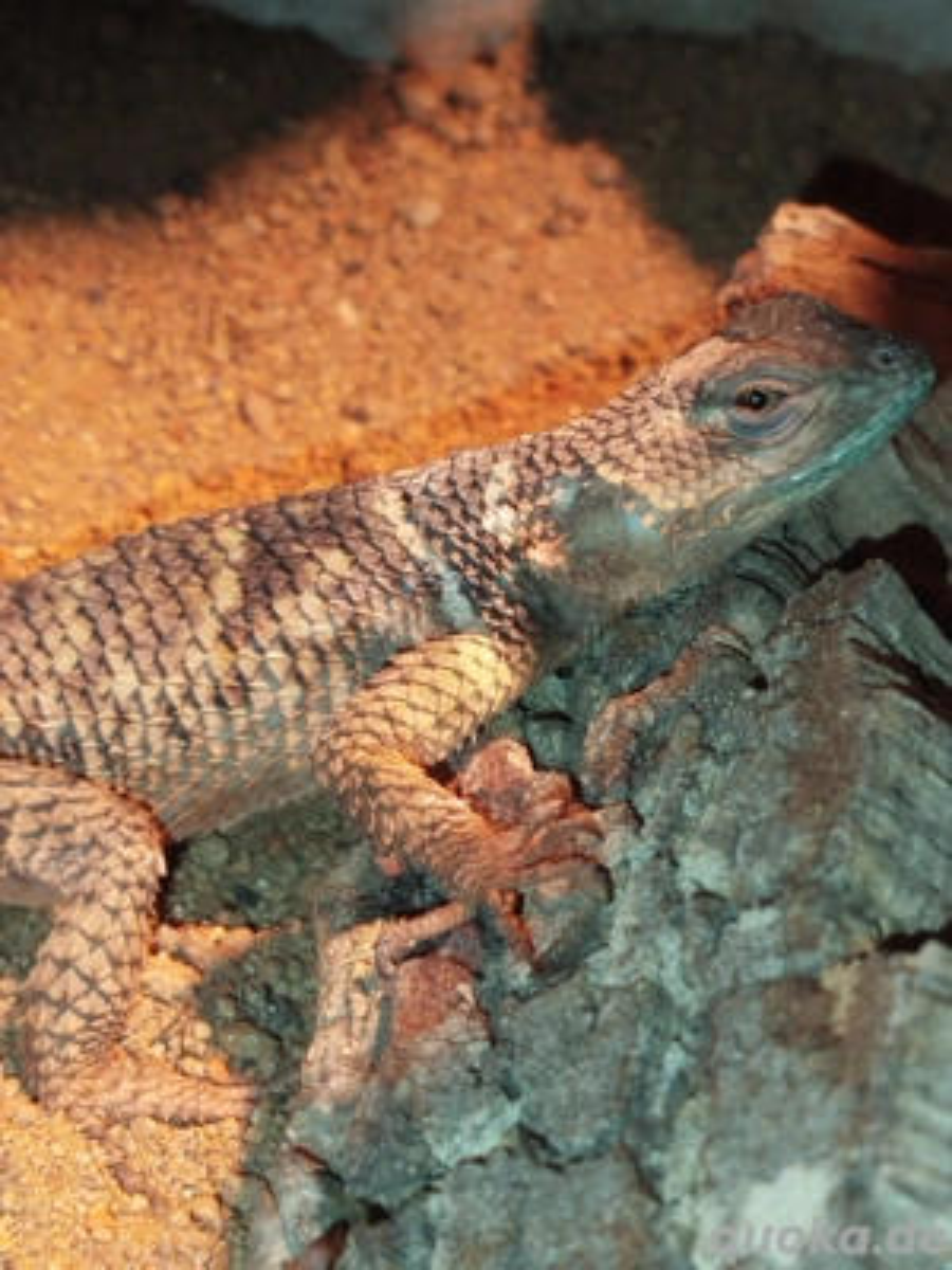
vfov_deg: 27.0
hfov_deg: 20.4
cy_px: 635
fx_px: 2640
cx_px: 476
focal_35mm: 72
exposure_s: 1/33
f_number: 1.7
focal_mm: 5.31
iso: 160
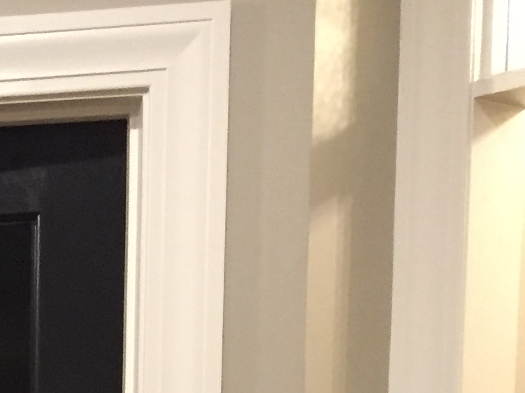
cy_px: 840
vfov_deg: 10.6
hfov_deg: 14.0
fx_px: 1911
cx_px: -401
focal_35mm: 126
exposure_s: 1/20
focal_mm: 4.15
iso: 250
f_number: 2.2
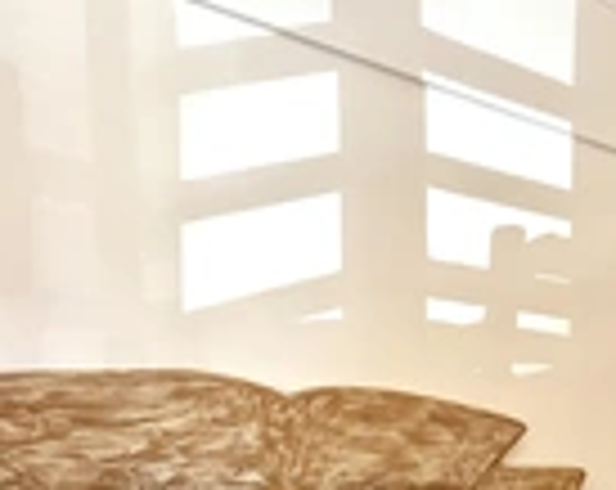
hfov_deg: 39.9
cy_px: 598
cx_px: 517
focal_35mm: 44
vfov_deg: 29.1
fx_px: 800
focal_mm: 2.22
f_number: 2.2
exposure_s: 1/83
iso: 400
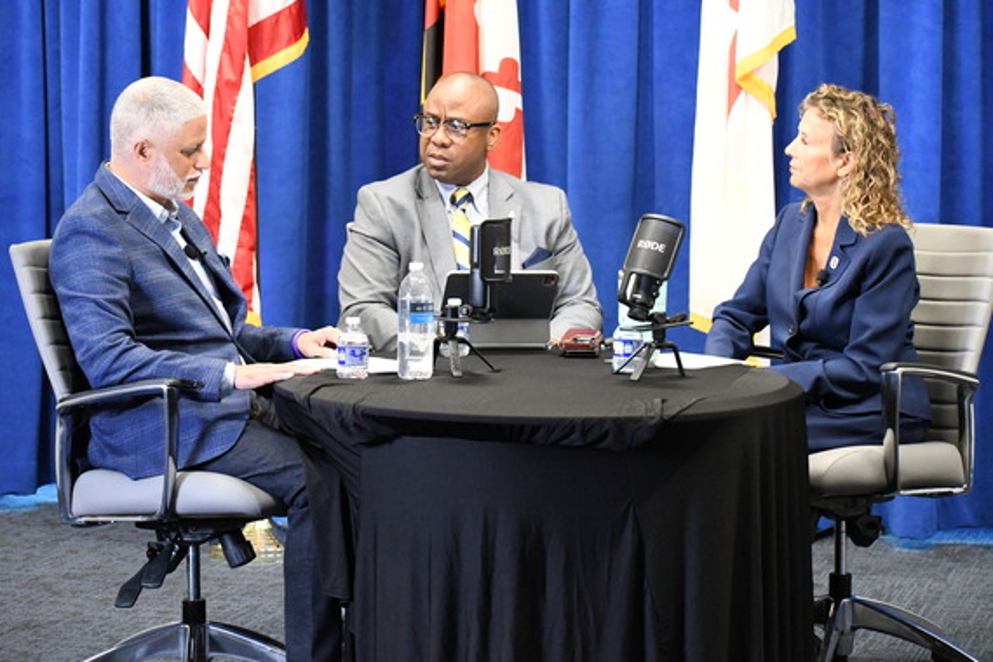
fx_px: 2979
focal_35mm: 108
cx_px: 496
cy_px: 331
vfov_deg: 12.7
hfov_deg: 18.9
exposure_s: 1/320
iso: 12800
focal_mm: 72
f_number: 5.6
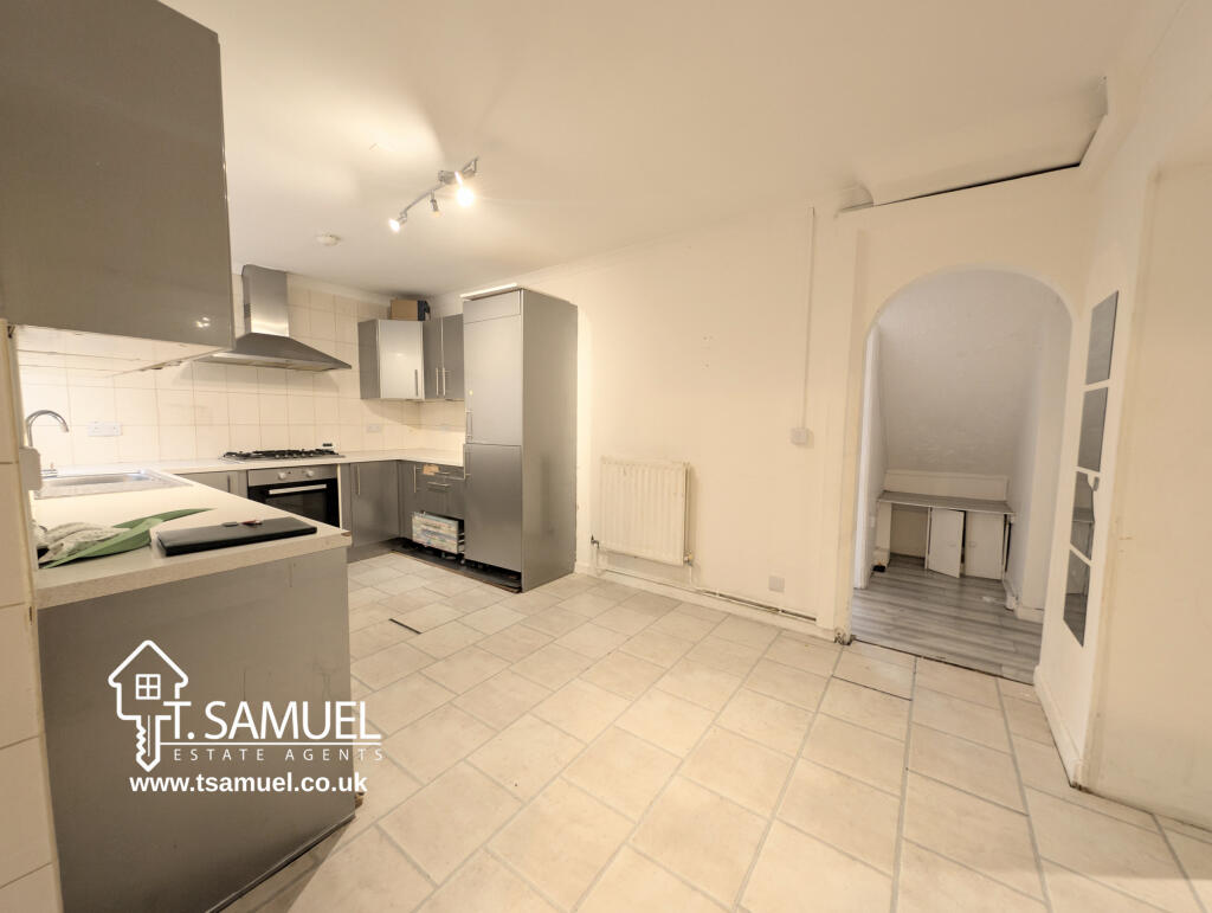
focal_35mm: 12
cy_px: 456
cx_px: 606
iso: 200
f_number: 1.95
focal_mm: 2.23
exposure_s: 1/16.7
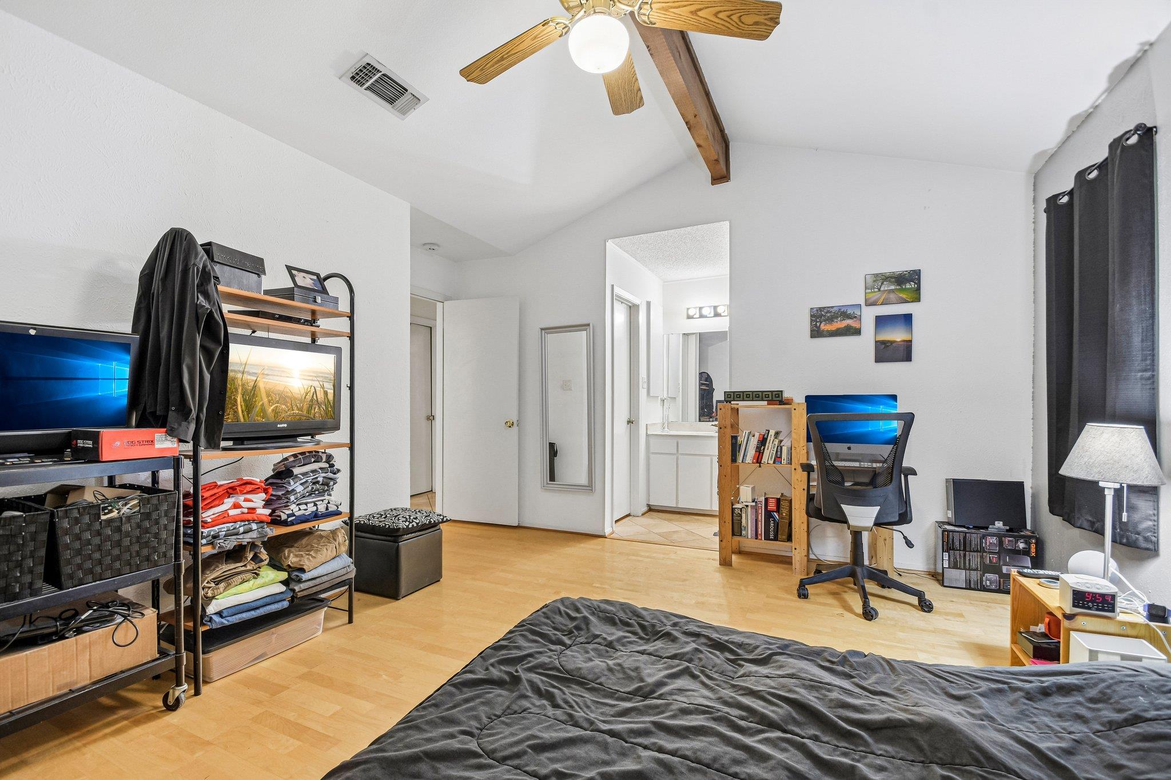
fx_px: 488
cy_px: 390
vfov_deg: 77.3
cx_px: 586
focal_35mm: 15
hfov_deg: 100.4
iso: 400
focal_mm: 10
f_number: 8
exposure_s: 1/5
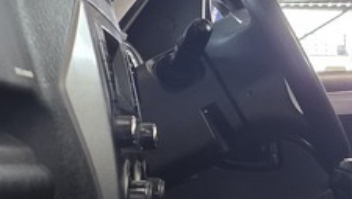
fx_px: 1065
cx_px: 604
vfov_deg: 10.6
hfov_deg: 16.2
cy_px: 171
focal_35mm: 114
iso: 200
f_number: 1.7
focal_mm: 6.25
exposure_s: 1/100
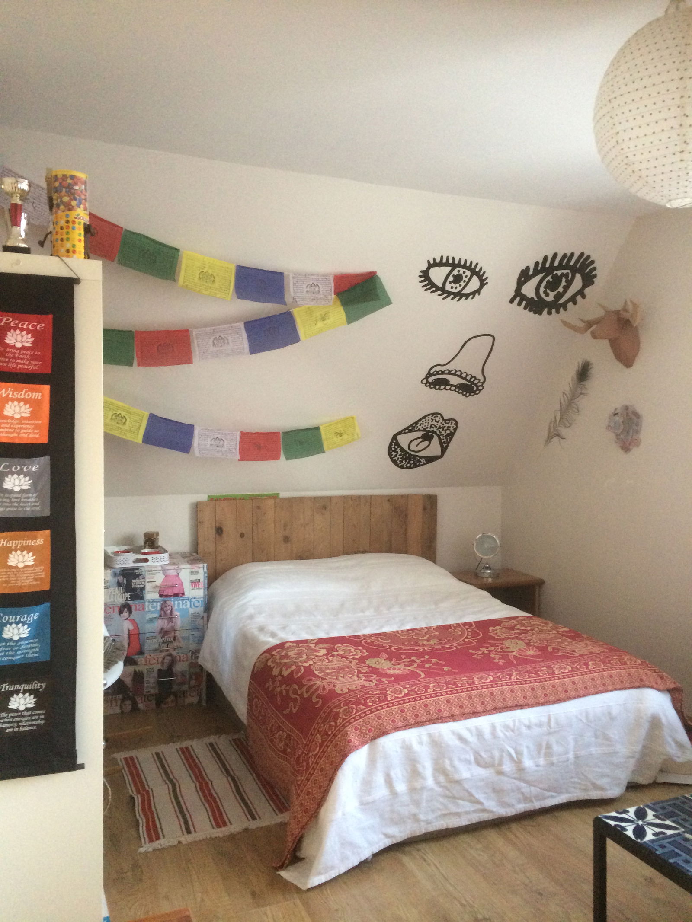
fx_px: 773
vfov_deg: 61.7
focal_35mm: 29
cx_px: 346
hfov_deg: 48.2
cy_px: 461
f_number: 2.2
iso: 320
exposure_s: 1/20
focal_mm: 4.15
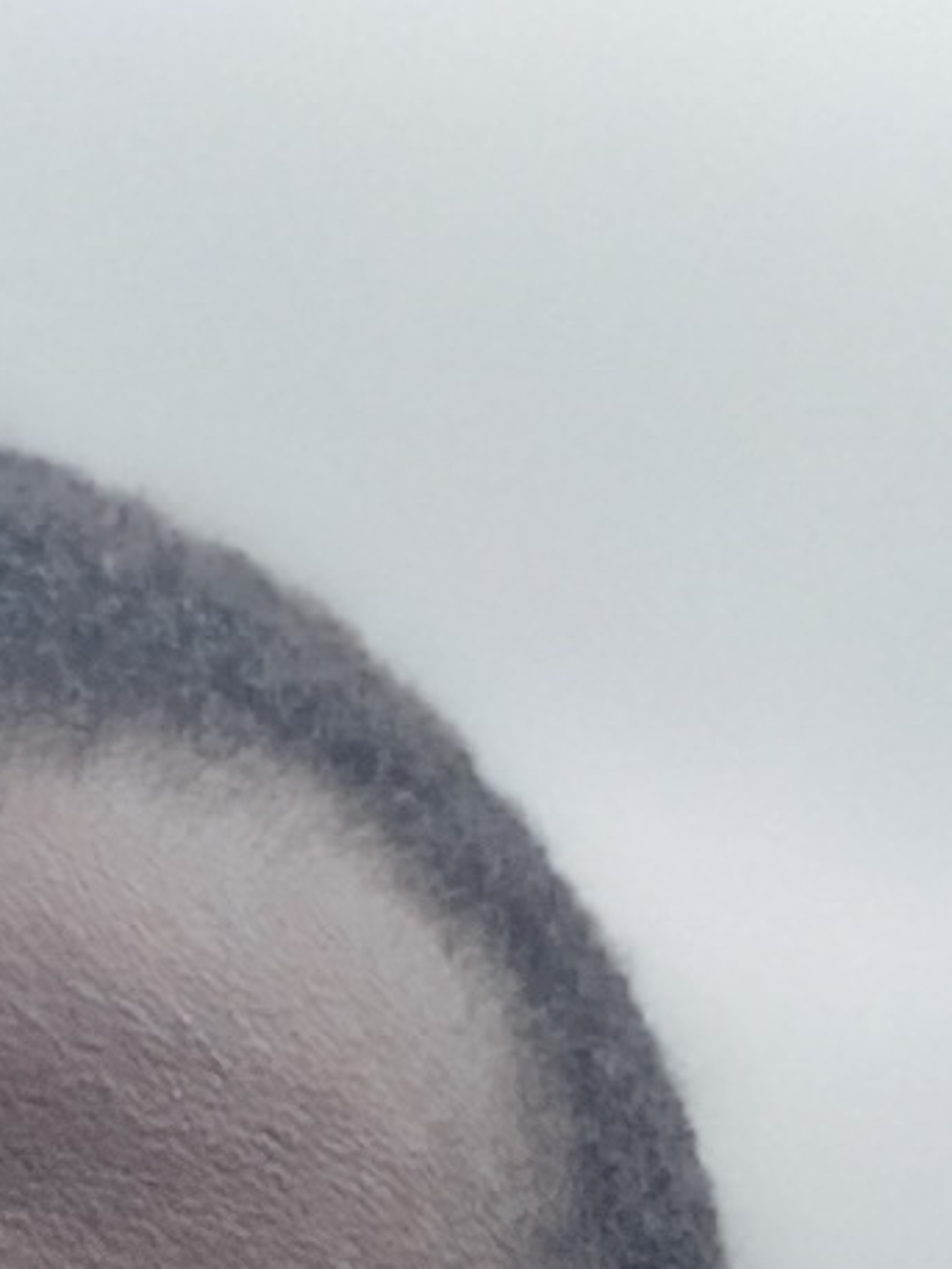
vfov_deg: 9.0
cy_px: 1724
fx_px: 7917
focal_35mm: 216
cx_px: 155
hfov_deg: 6.9
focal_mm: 2.87
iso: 32
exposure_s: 1/121
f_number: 2.2
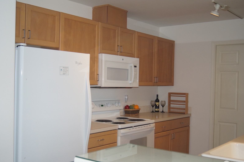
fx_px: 284
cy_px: 84
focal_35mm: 42
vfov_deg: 31.8
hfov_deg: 46.4
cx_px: 123
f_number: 4
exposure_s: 1/160
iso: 500
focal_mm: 26
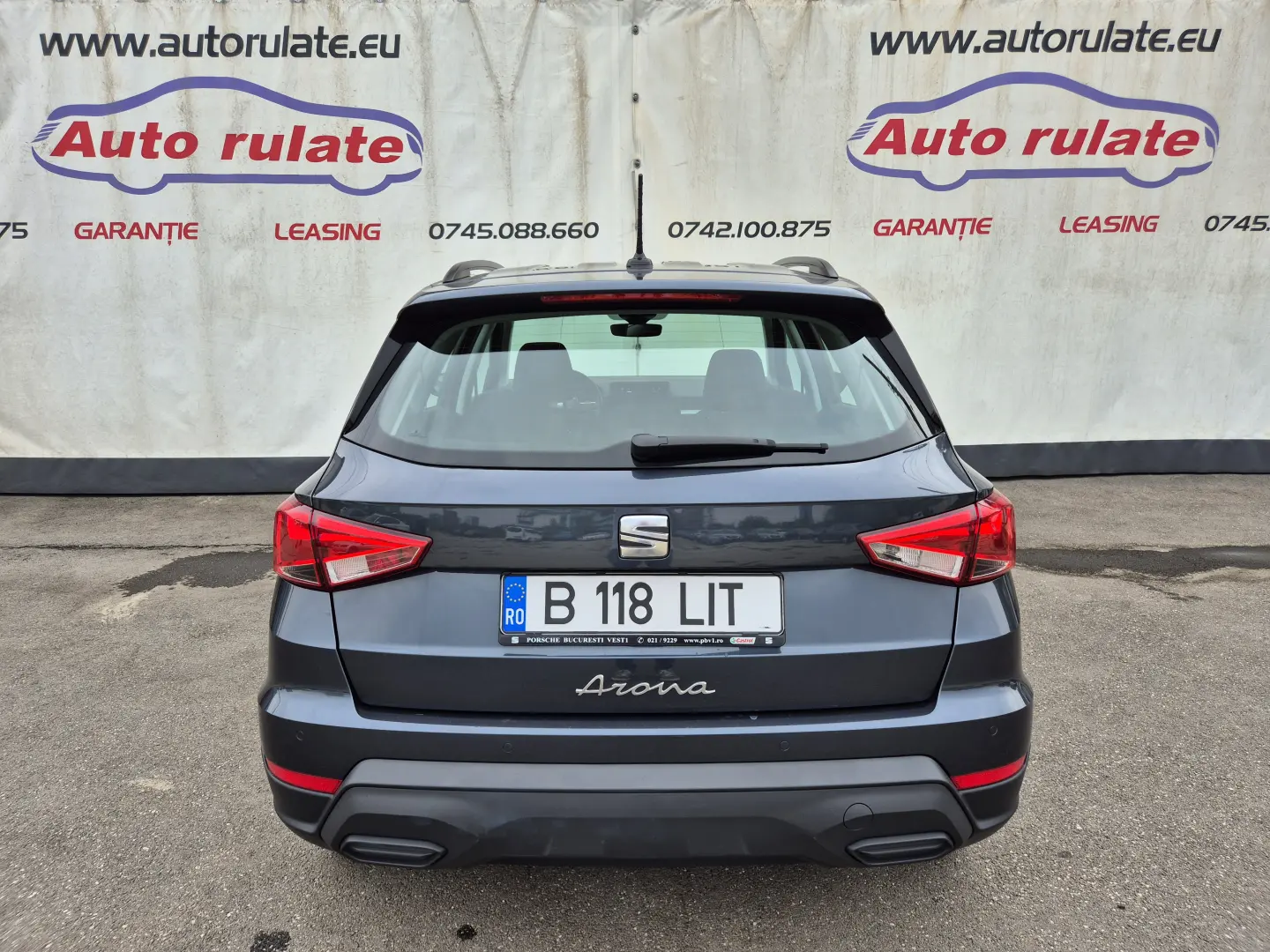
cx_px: 635
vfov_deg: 58.9
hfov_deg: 73.9
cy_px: 476
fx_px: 844
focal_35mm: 23
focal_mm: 5.4
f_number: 1.8
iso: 25
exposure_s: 1/297
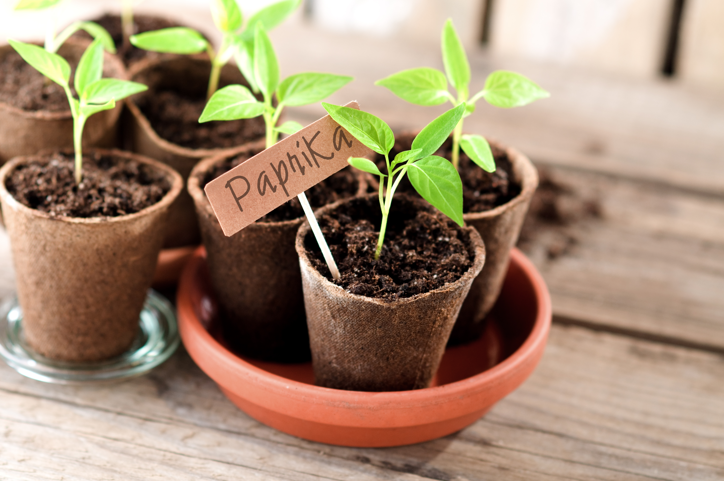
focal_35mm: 128
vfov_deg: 10.7
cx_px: 362
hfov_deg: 16.1
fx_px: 2561
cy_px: 240
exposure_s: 1/100
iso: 200
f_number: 4
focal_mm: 85
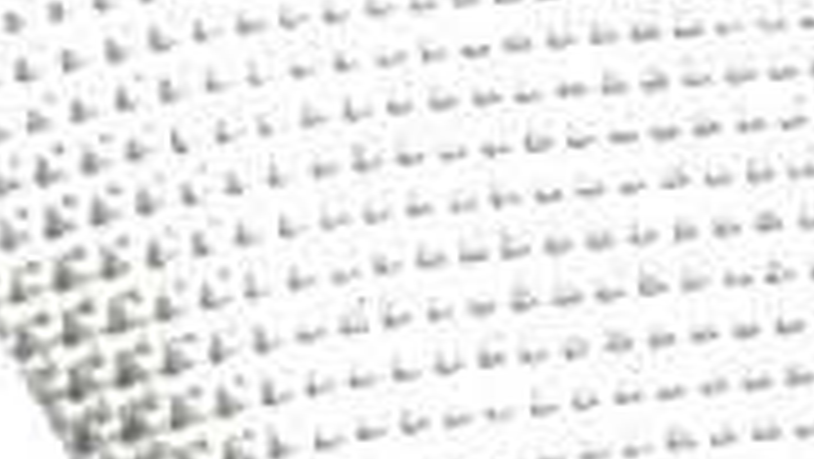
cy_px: -891
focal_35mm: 200
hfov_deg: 9.9
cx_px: -908
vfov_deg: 5.7
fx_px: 4319
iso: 32
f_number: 1.6
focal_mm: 4.2
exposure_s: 1/217
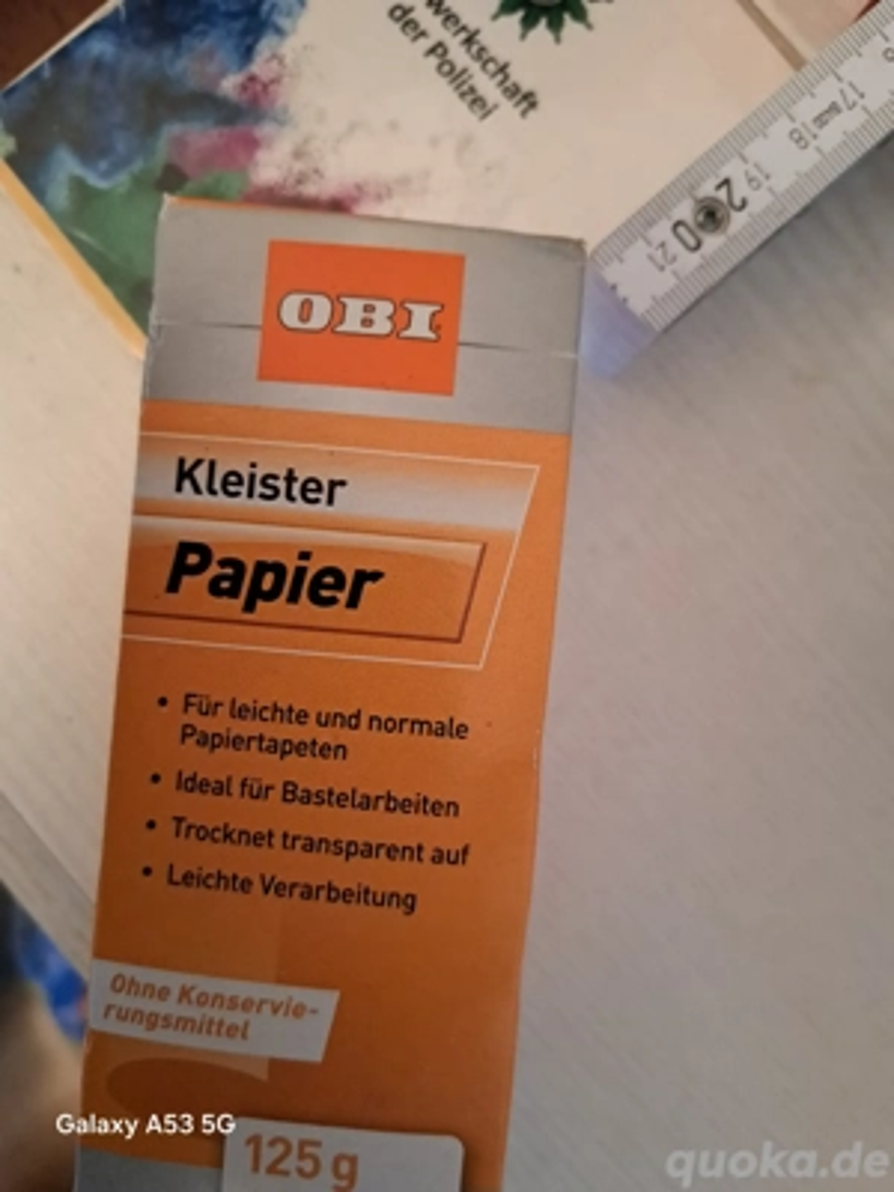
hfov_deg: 56.8
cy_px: 596
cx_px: 447
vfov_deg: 71.6
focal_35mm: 24
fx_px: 826
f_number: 1.8
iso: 640
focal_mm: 5.23
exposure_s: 1/20
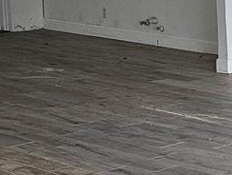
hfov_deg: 12.1
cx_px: 414
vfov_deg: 9.9
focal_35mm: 150
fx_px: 1006
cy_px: 48
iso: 320
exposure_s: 1/120
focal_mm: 6.3
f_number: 1.7
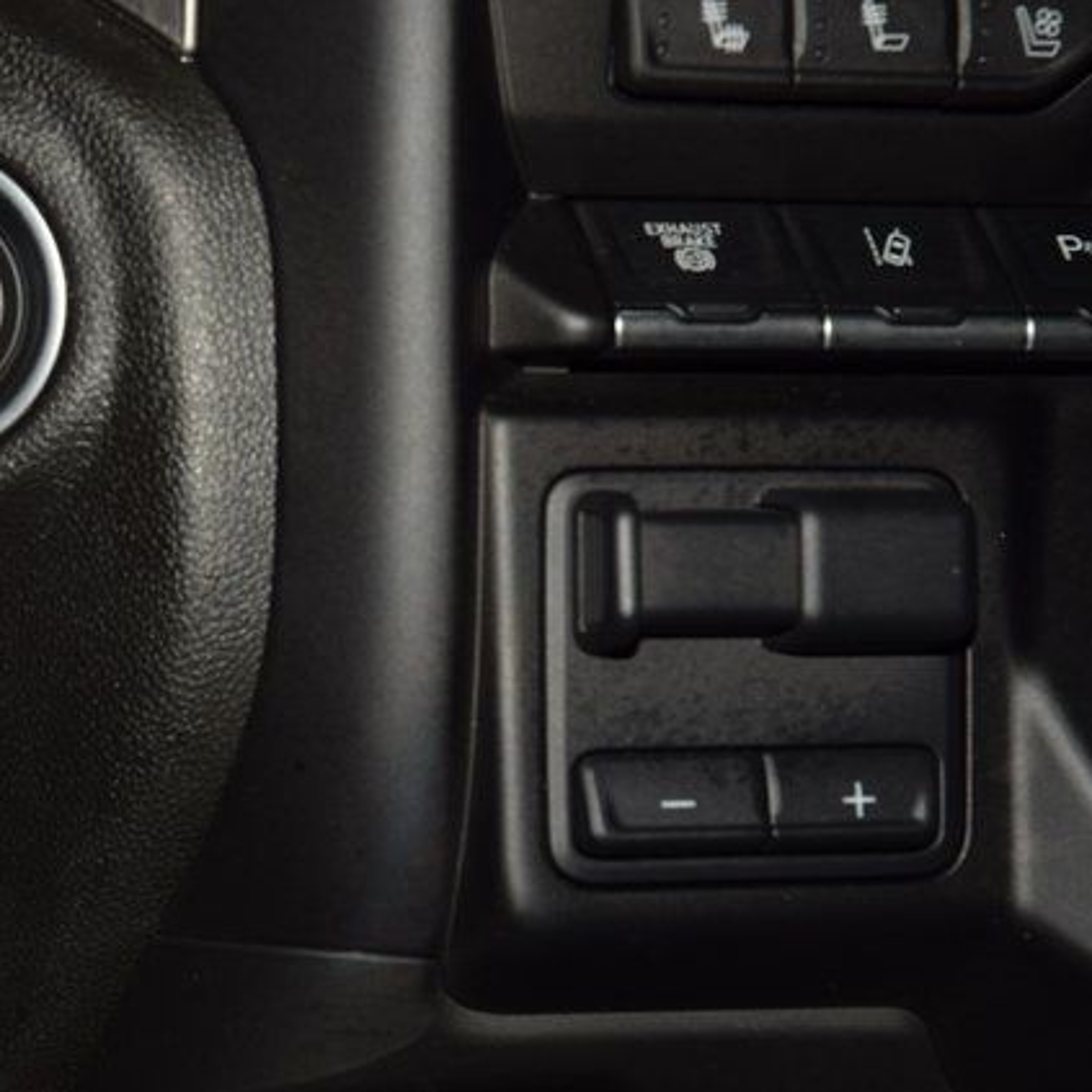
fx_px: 4818
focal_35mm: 135
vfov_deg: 12.9
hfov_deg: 12.9
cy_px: 546
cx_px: 325
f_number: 8
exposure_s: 1/125
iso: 100
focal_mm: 70
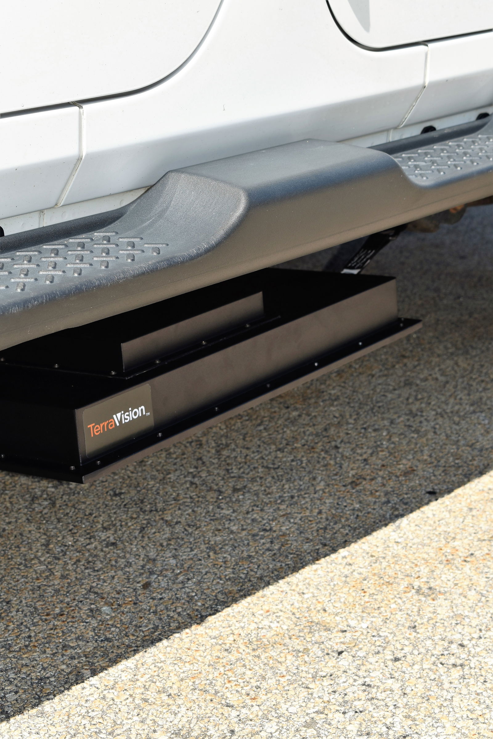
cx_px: 246
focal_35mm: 82
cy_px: 370
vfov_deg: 24.6
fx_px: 1694
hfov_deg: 16.6
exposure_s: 1/200
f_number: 8
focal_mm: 55
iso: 100
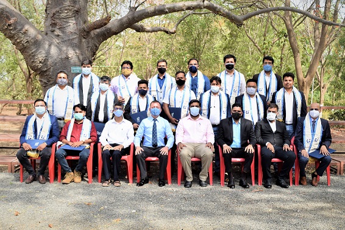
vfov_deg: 35.5
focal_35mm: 38
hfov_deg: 51.3
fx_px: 360
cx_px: 172
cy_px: 115
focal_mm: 25
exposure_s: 1/200
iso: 200
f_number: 8
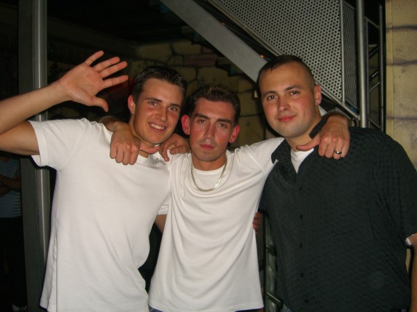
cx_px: 208
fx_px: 458
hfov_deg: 49.0
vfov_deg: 37.7
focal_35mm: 38
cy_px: 156
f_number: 2.8
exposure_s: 1/60
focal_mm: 7.9
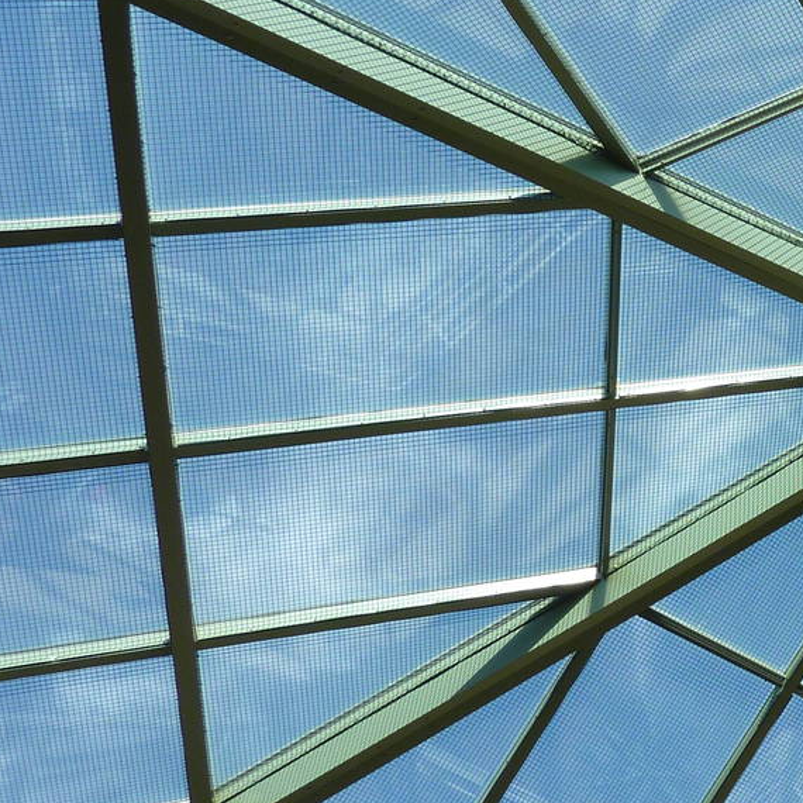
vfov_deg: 27.7
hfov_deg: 24.9
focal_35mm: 62
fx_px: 1627
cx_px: 969
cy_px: 365
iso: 100
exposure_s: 1/500
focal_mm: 4.1
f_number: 3.3
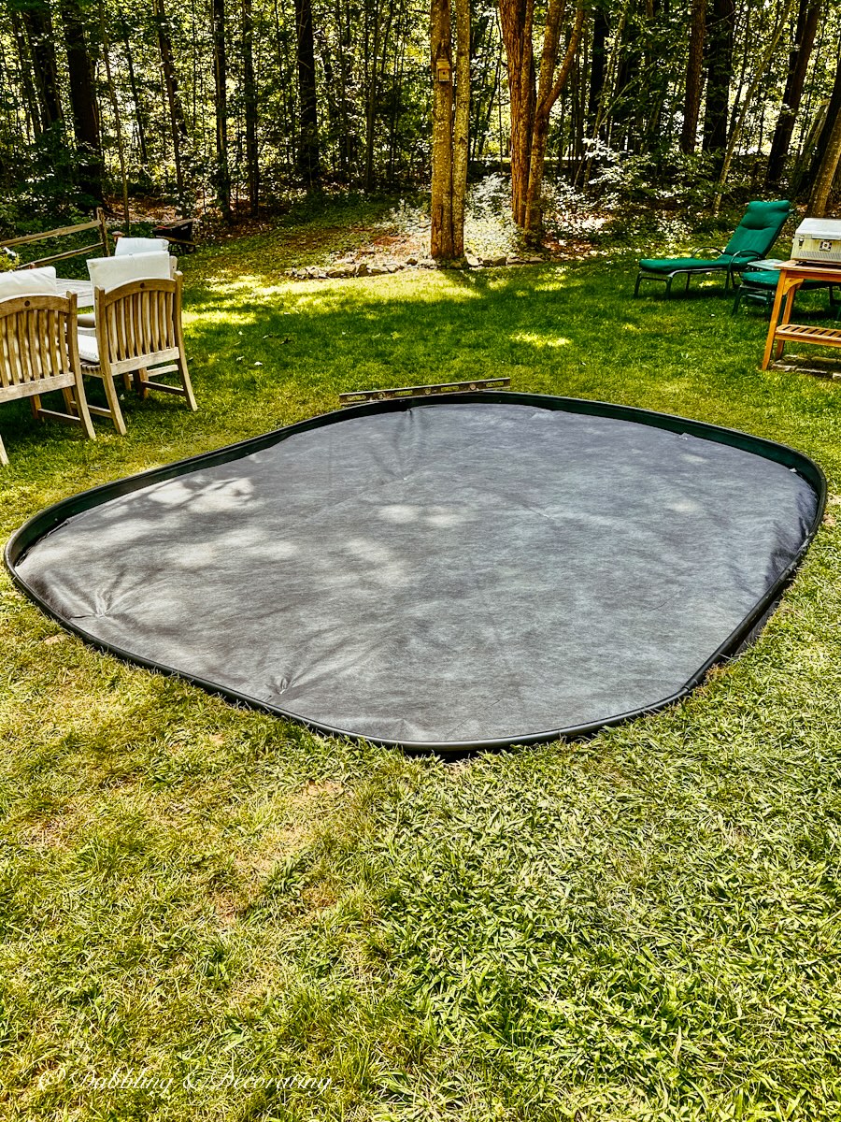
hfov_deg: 56.8
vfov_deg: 71.6
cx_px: 420
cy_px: 561
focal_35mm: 24
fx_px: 777
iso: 80
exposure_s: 1/340
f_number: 1.8
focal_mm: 6.86
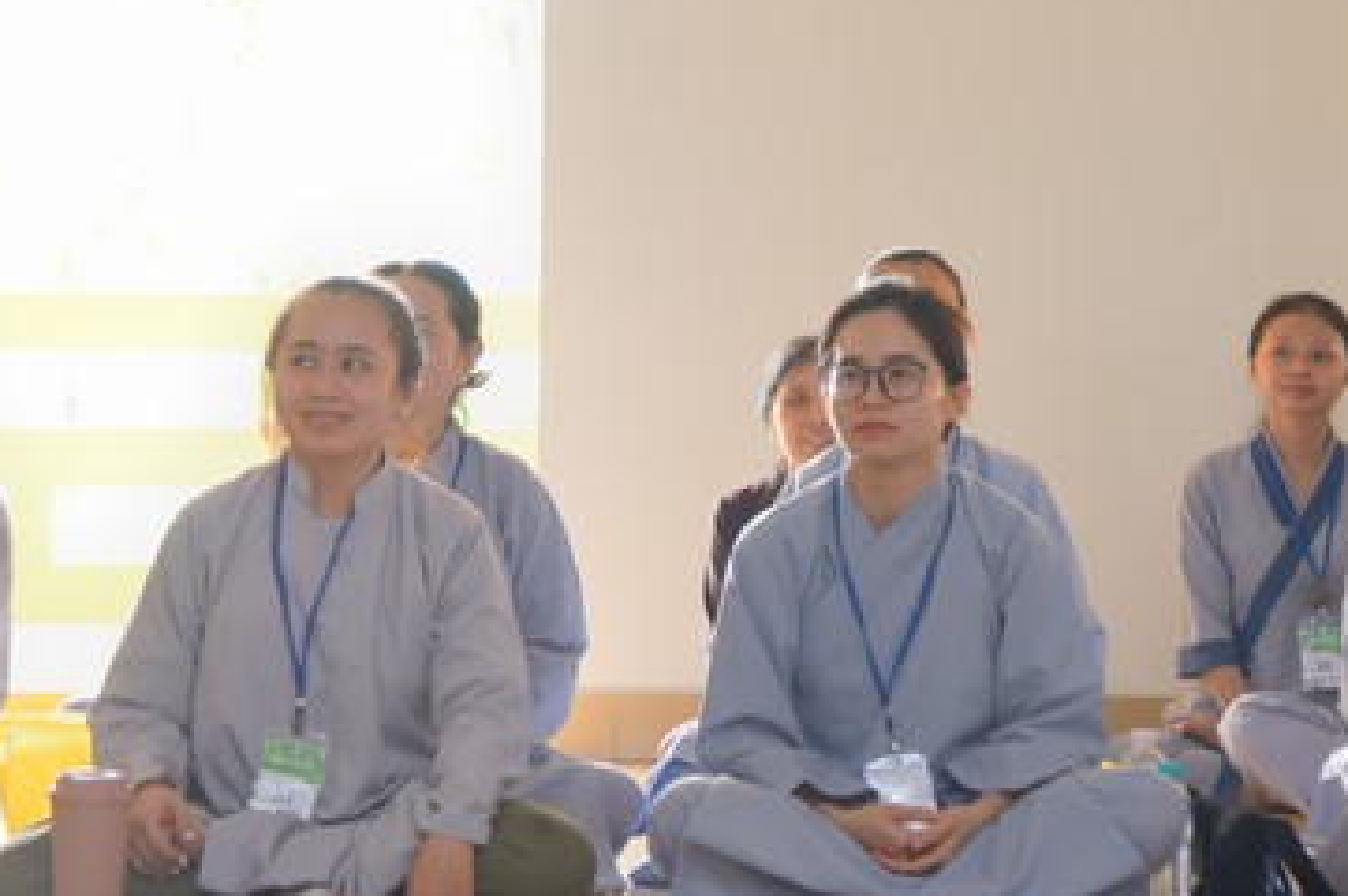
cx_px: 702
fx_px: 4452
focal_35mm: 119
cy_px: 218
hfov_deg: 17.2
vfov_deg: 11.5
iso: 500
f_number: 4
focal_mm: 66
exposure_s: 1/80
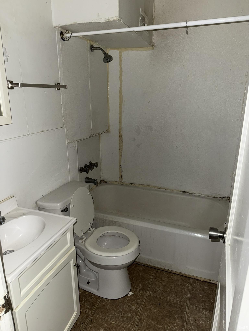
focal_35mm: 24
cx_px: 124
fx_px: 230
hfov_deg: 56.8
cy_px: 166
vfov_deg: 71.6
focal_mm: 6.76
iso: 50
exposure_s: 1/4
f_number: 1.78
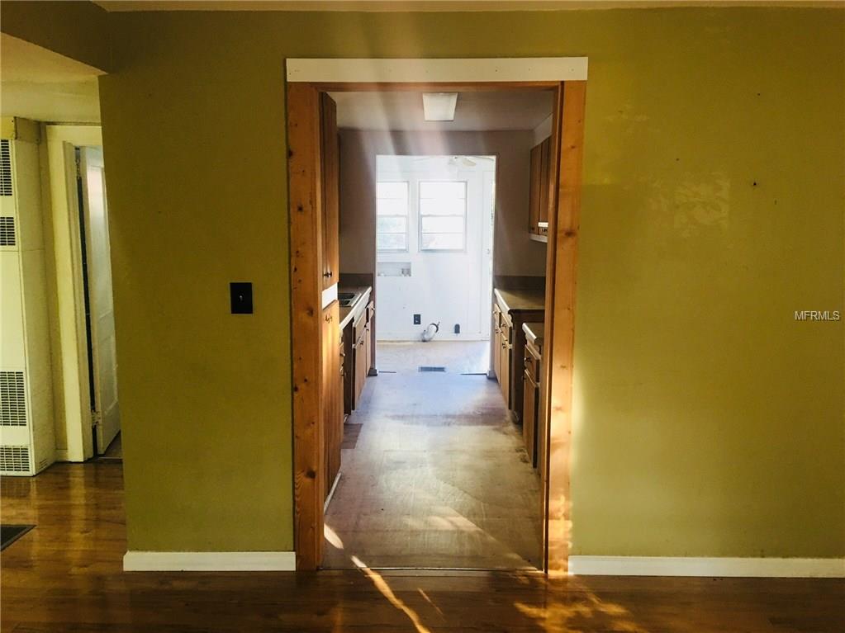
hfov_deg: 61.7
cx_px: 422
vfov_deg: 48.2
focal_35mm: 29
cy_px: 316
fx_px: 708
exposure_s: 1/15
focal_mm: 4.15
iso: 50
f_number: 2.2
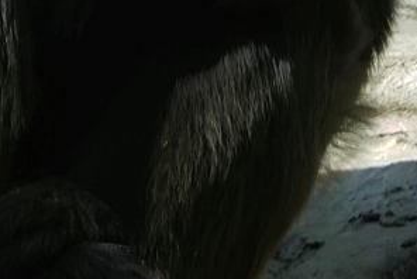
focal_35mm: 2577
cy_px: -200
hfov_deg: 0.8
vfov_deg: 0.5
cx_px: 447
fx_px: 29879
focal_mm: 186.64
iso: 125
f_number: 4
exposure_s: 1/250
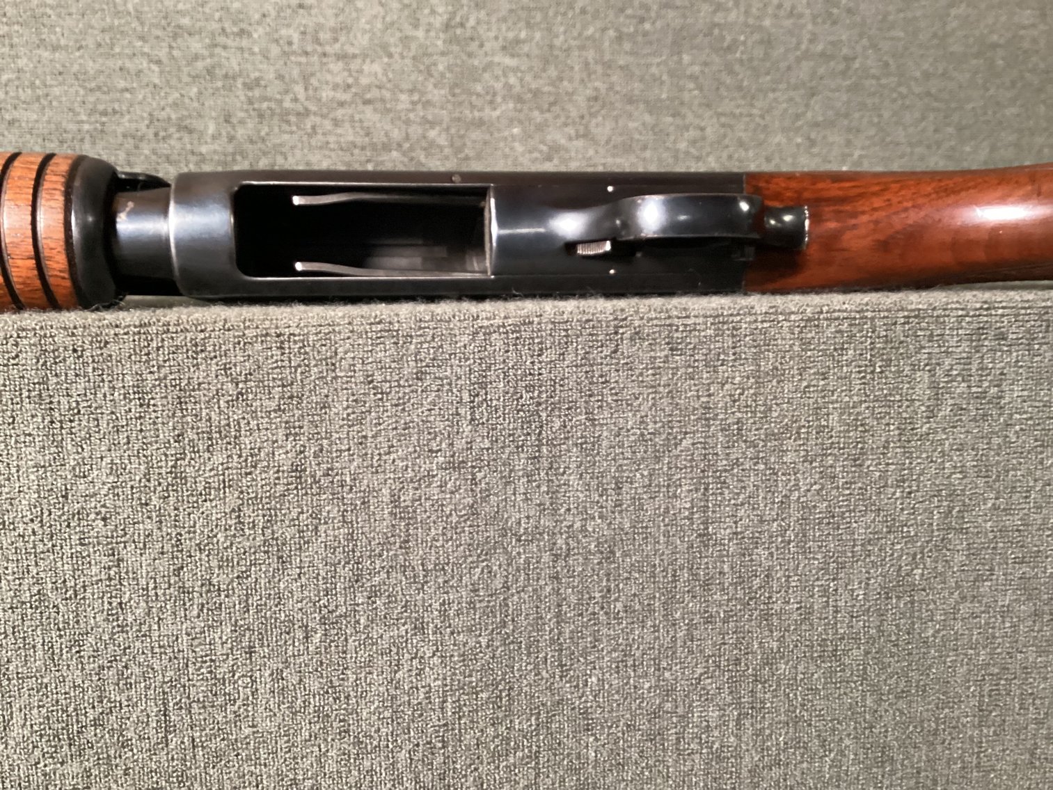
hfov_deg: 58.3
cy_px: 395
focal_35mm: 31
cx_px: 526
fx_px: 943
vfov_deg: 45.4
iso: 500
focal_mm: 3.3
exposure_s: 1/30
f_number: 2.4
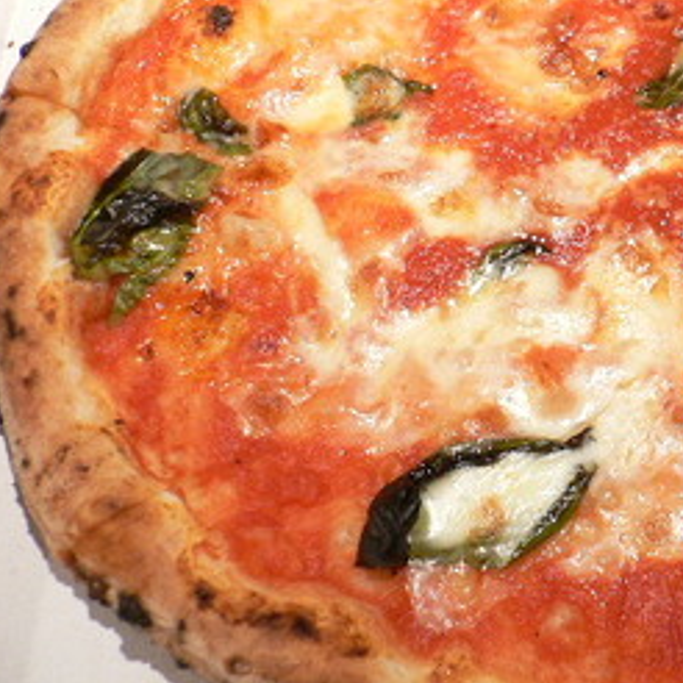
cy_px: 251
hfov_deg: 26.1
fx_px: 1406
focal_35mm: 63
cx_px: 658
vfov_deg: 27.2
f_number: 2.8
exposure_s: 1/25
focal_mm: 5.8
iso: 100
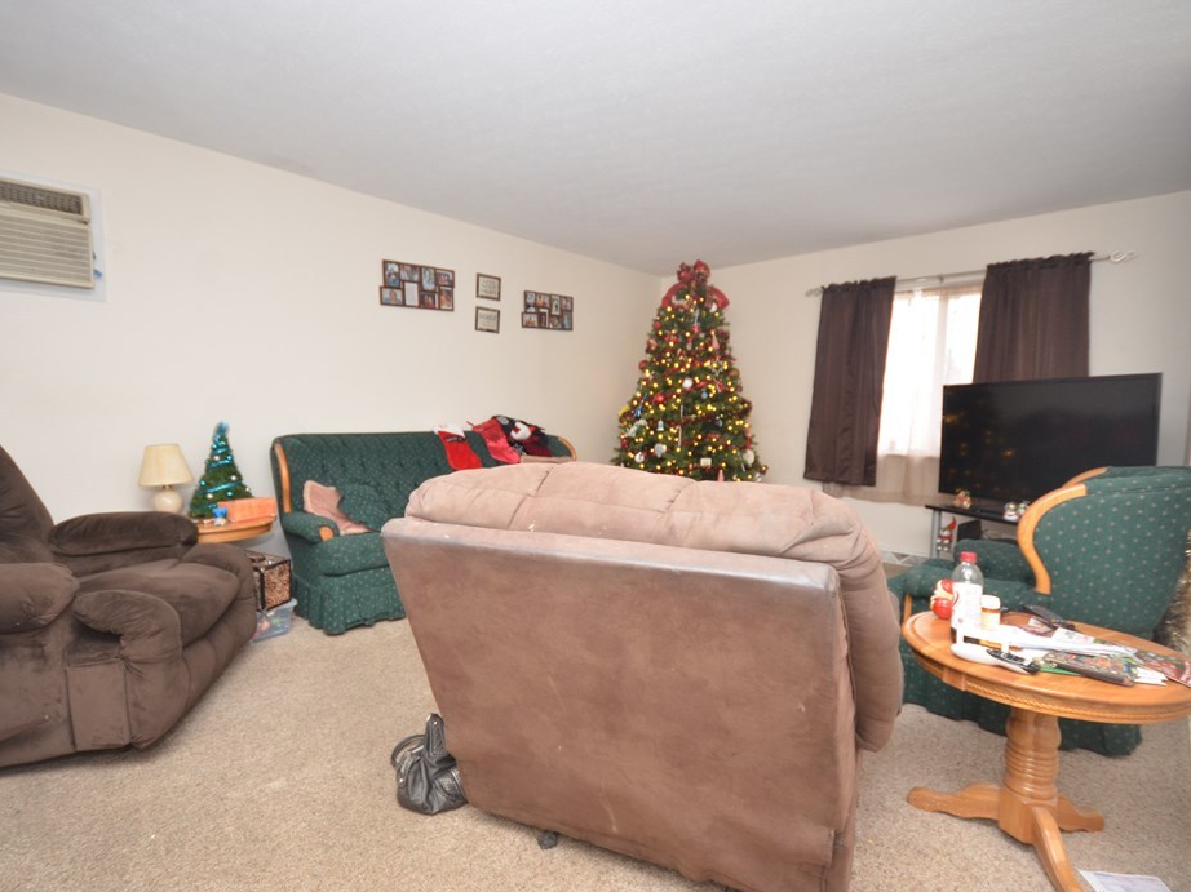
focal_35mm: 17
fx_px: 585
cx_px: 568
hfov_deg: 91.0
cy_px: 447
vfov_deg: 74.7
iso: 800
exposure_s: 1/60
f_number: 4
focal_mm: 10
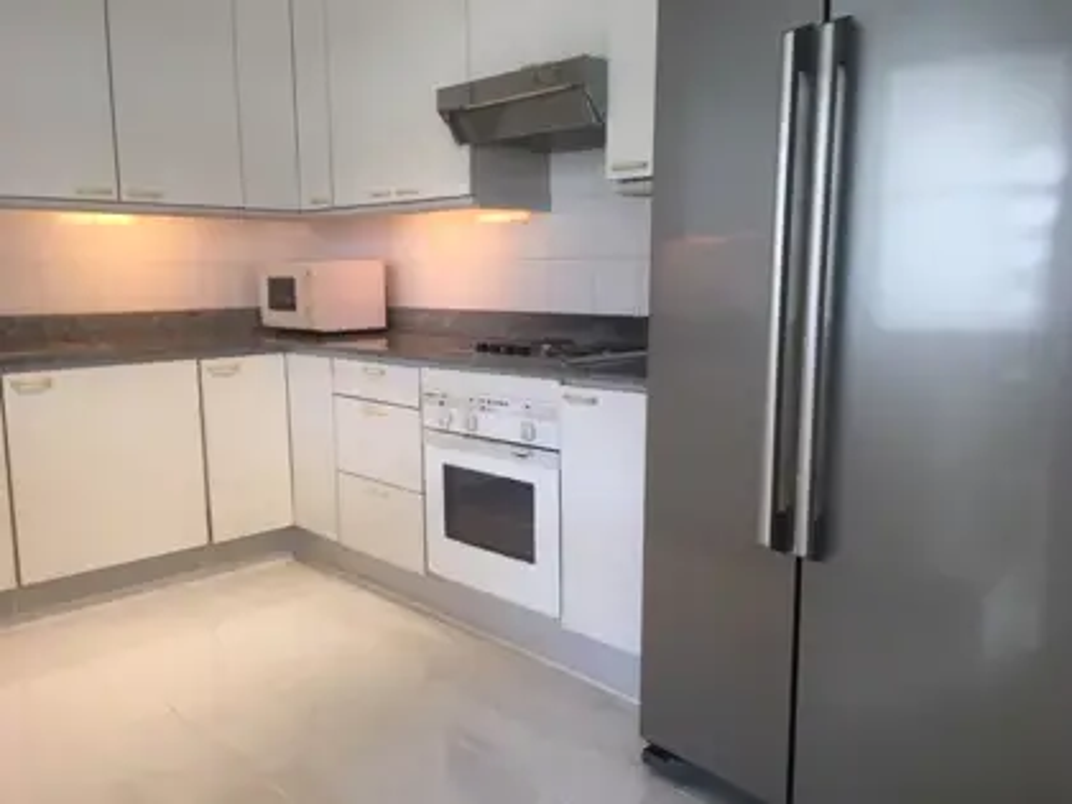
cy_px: 402
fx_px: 898
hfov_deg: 61.7
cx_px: 536
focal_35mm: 29
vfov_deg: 48.2
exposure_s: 1/33
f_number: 2.2
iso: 32
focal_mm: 4.15
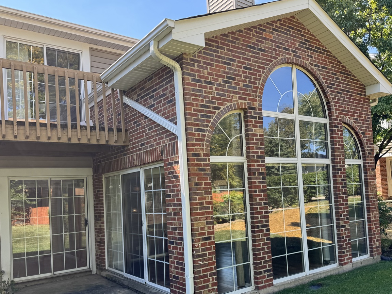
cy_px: 180
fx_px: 340
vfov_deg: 46.5
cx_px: 207
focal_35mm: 30
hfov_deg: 59.9
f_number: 1.78
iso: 80
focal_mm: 6.76
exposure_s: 1/562
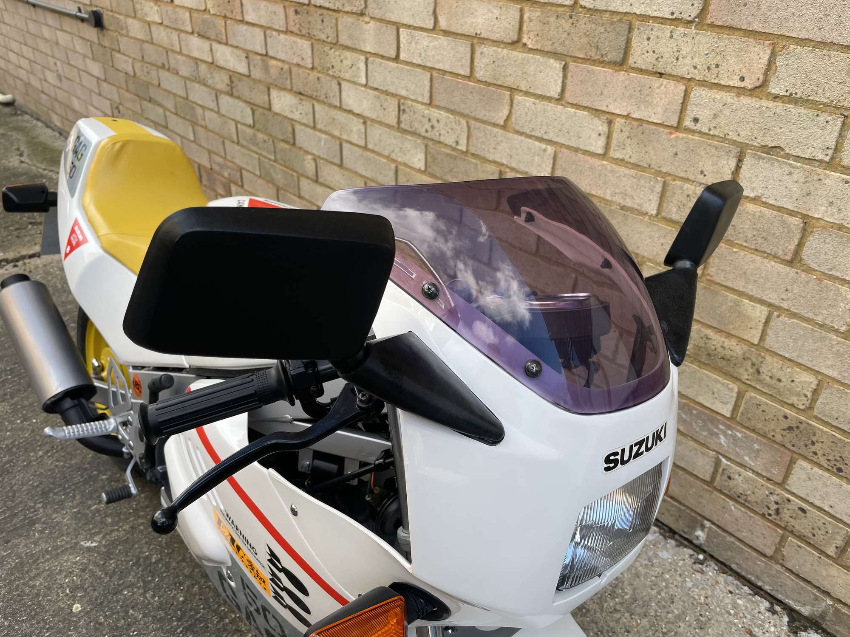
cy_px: 318
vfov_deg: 53.1
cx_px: 425
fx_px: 638
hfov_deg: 67.3
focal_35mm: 26
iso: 32
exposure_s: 1/596
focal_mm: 4.2
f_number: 1.6
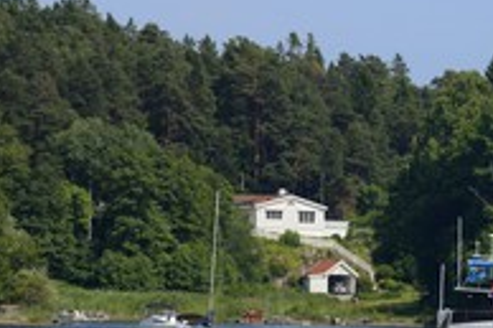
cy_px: 247
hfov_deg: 4.8
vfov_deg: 3.2
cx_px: 196
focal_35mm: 434
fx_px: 5938
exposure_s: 1/400
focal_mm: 200
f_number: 9
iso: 200
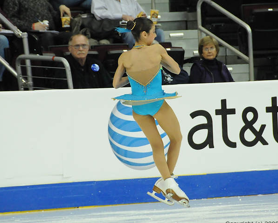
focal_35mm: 321
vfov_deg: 4.8
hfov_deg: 6.0
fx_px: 2642
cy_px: 109
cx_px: 153
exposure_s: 1/800
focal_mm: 170
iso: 3200
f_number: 5.6
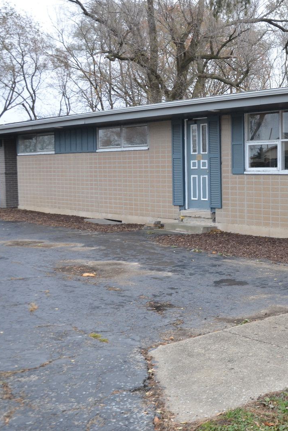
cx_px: 275
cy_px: 215
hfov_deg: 25.9
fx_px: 600
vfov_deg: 39.6
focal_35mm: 50
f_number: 6.3
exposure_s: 1/160
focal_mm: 22
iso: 200
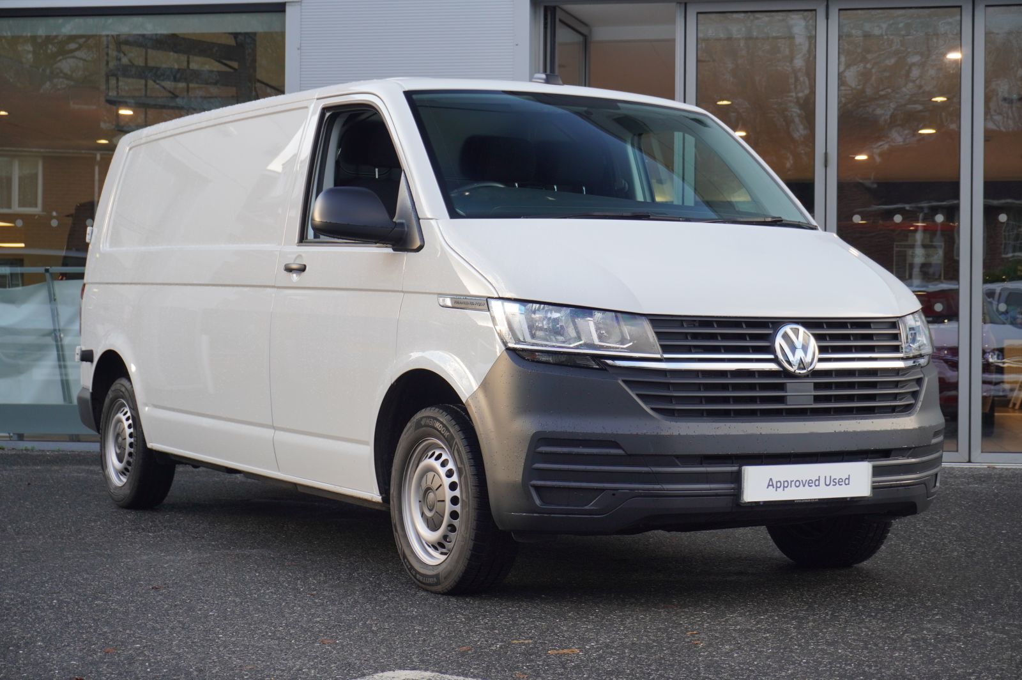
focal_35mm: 64
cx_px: 511
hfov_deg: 31.2
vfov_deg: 21.0
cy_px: 340
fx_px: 1830
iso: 320
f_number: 5.6
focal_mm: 43
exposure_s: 1/90
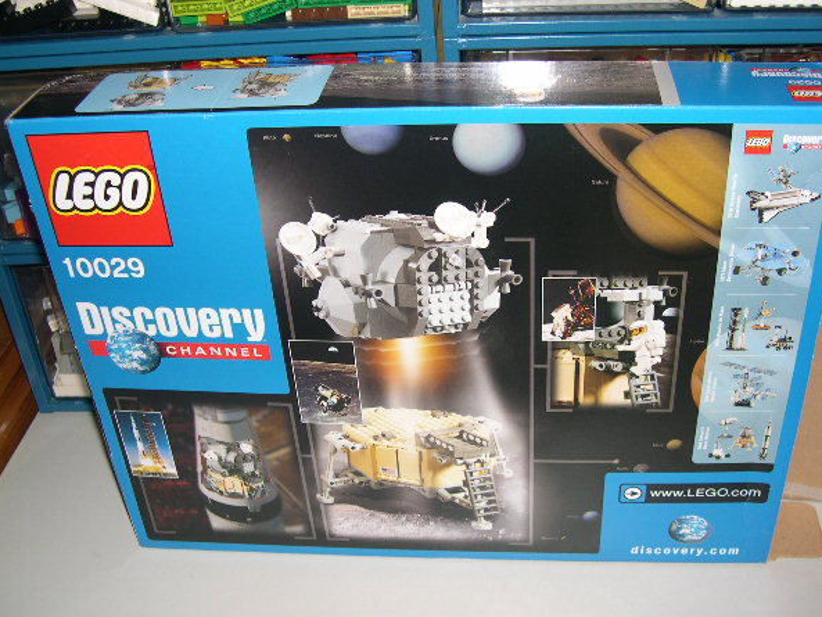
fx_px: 974
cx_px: 428
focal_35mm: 41
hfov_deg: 45.8
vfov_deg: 35.1
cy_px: 330
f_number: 2.8
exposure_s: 1/60
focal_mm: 8
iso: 100
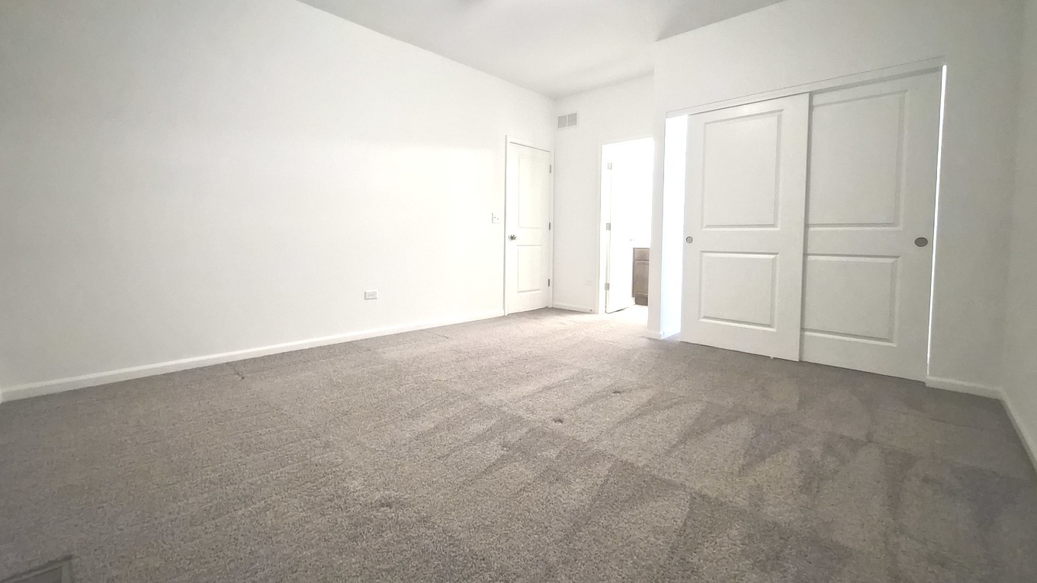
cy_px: 252
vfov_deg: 70.2
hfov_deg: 103.0
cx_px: 517
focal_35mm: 15
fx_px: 412
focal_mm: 1.7
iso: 1000
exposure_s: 1/60
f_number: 2.2
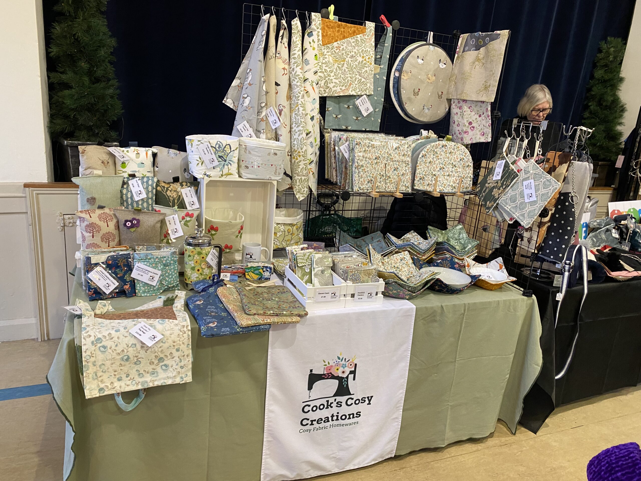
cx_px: 320
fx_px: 481
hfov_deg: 67.3
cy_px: 240
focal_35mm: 26
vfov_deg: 53.1
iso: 200
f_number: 1.8
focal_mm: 4.25
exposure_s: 1/50
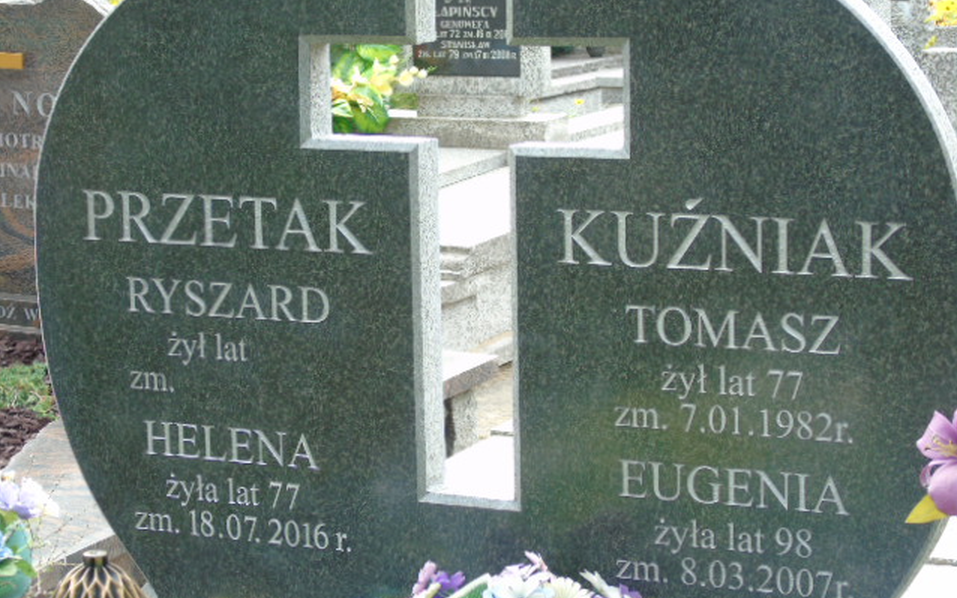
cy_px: 273
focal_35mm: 100
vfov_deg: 13.1
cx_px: 478
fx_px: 2609
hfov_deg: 20.8
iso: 80
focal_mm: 17
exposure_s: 1/40
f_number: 4.3
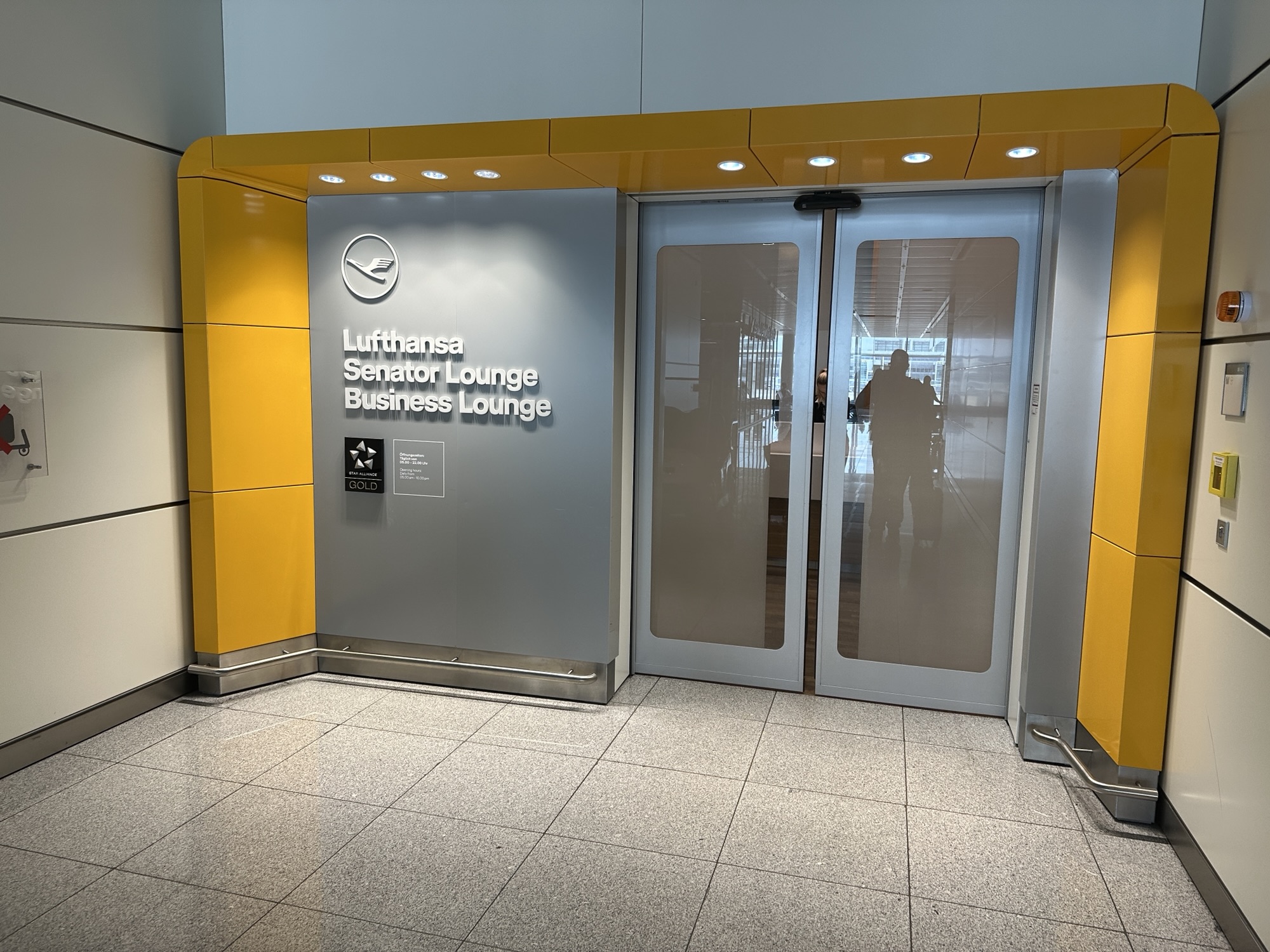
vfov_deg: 56.8
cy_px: 476
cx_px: 635
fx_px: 881
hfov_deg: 71.6
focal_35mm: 24
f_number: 1.78
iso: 125
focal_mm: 6.86
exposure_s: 1/120
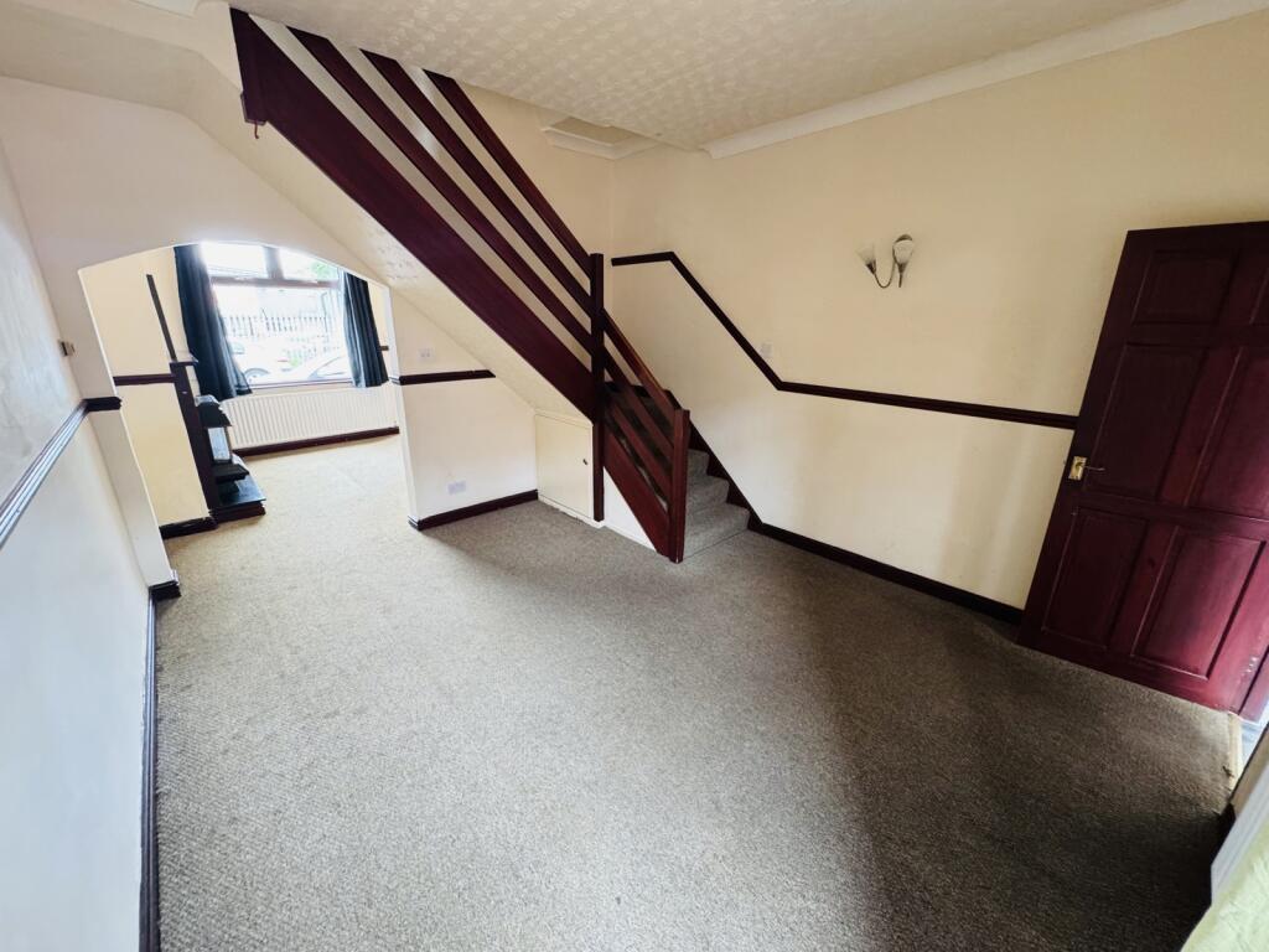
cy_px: 476
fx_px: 513
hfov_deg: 102.1
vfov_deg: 85.7
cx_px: 634
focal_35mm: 14
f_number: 2.2
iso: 320
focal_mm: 2.22
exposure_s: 1/50
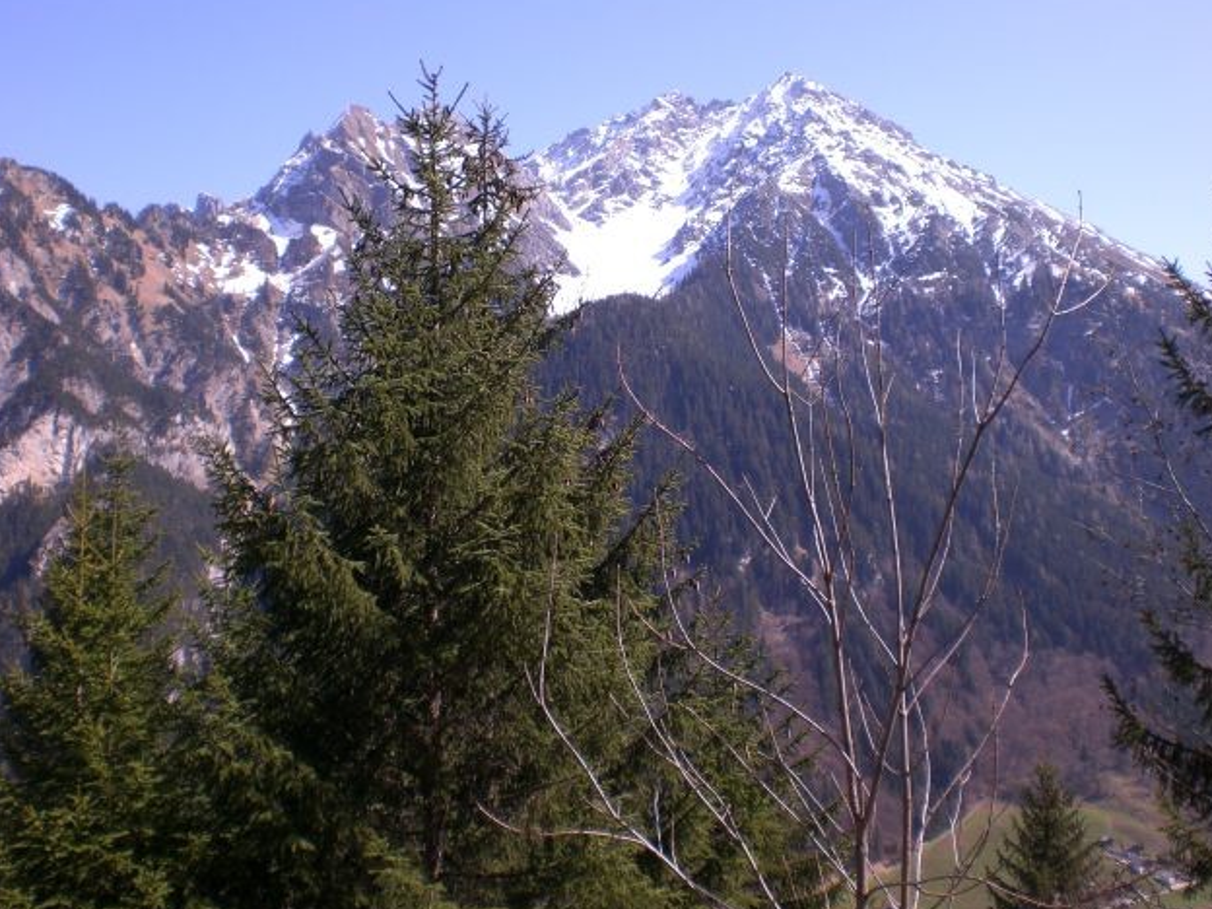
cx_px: 602
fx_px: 1365
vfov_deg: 36.8
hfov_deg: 47.9
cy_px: 454
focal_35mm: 39
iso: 50
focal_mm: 6.3
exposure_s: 1/250
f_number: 4.4
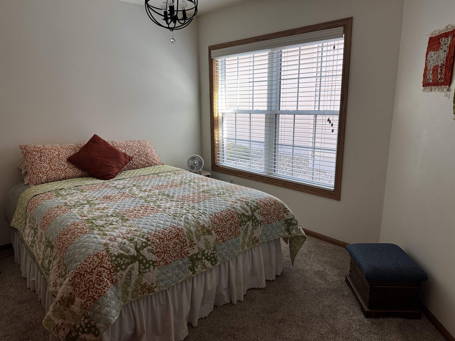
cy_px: 170
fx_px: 315
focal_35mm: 24
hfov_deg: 71.6
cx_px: 228
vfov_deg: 56.8
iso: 160
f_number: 1.78
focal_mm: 6.76
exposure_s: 1/120
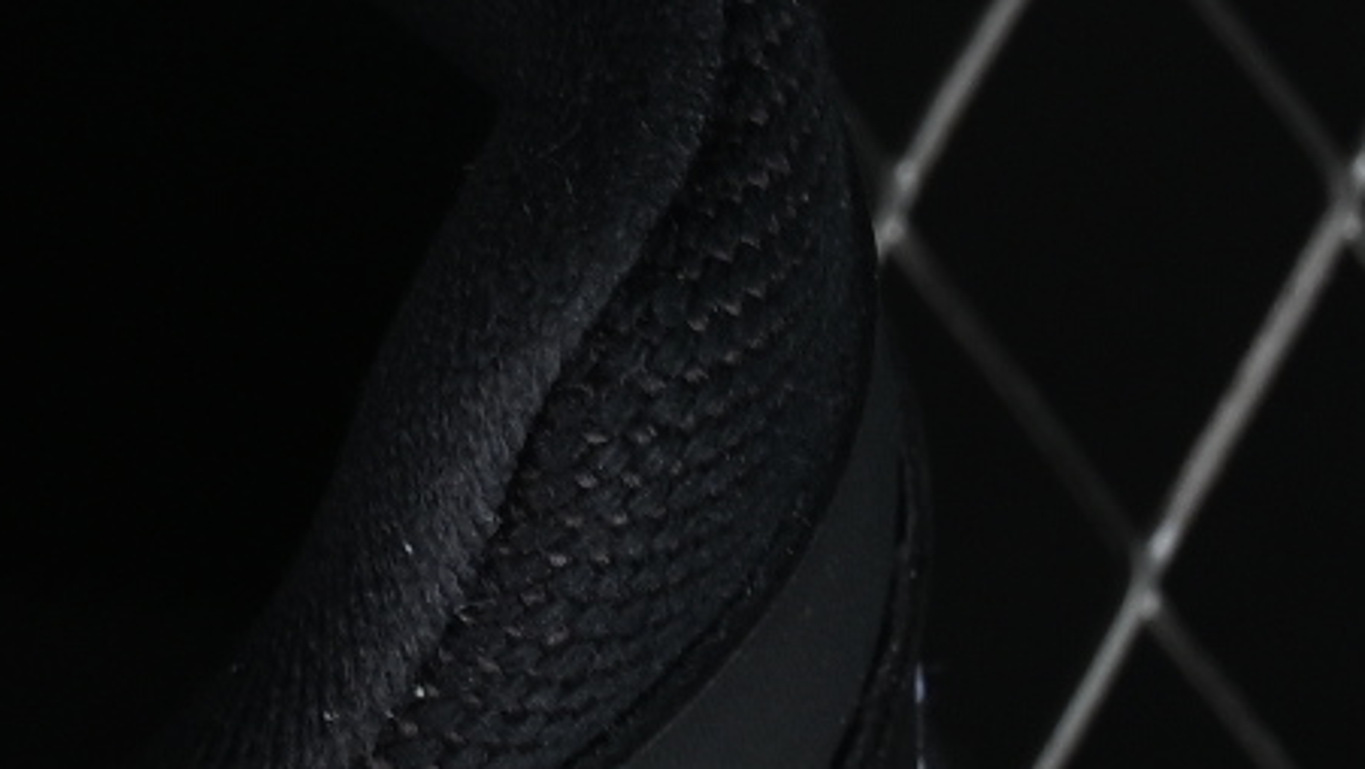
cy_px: 288
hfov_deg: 4.3
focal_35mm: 485
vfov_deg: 2.5
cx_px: -2188
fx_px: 17559
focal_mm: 50
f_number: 6.3
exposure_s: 1/50
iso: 160
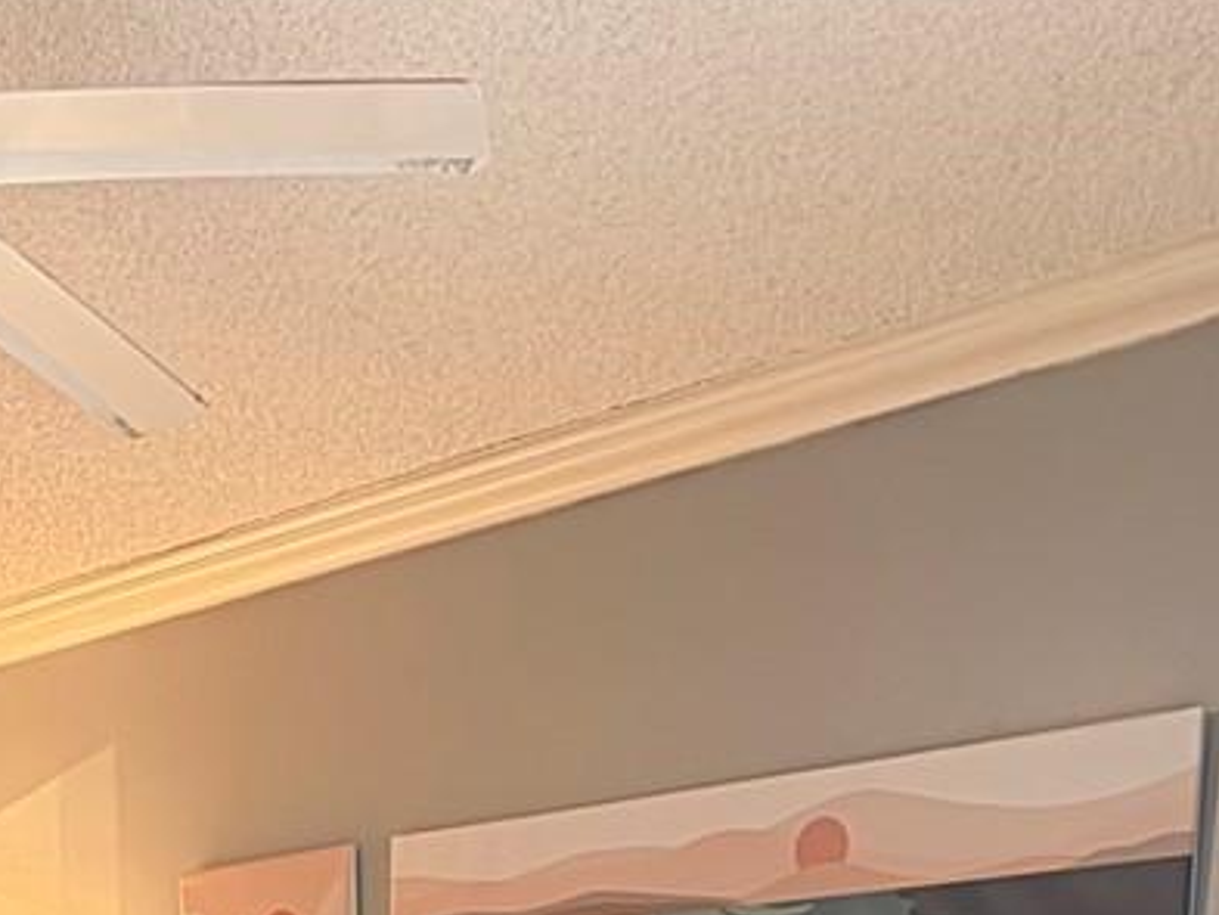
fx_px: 2008
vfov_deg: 19.6
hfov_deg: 33.2
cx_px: 329
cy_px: 1619
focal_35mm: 57
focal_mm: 2.22
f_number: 2.2
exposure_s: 1/12
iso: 250
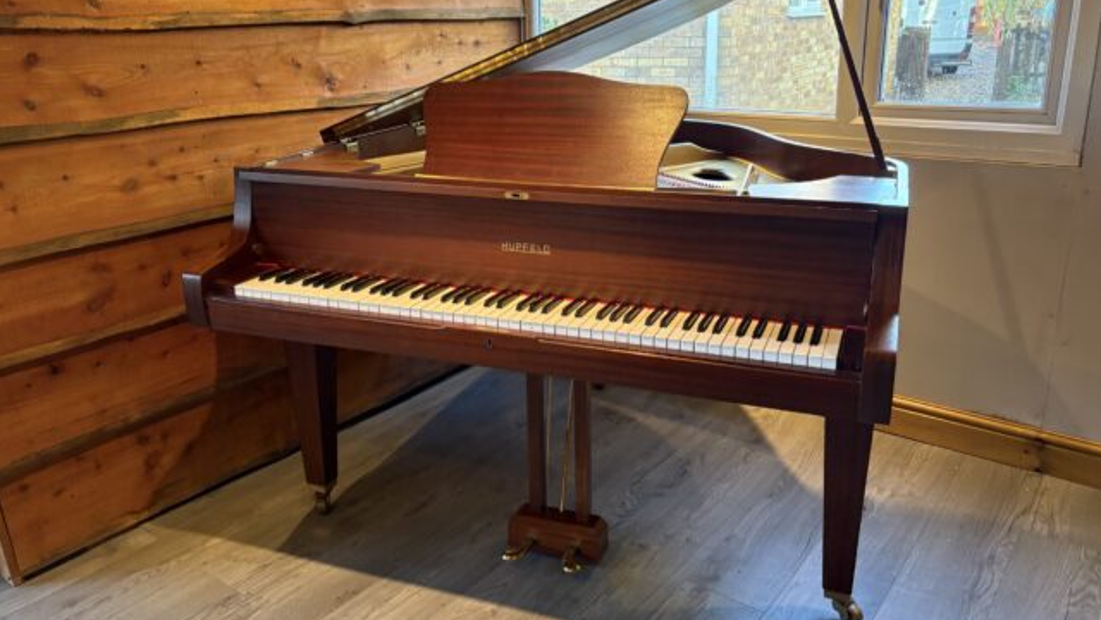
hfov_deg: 66.1
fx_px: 847
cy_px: 266
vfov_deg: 40.1
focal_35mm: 29
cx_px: 560
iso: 200
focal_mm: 5.96
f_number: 1.6
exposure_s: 1/50
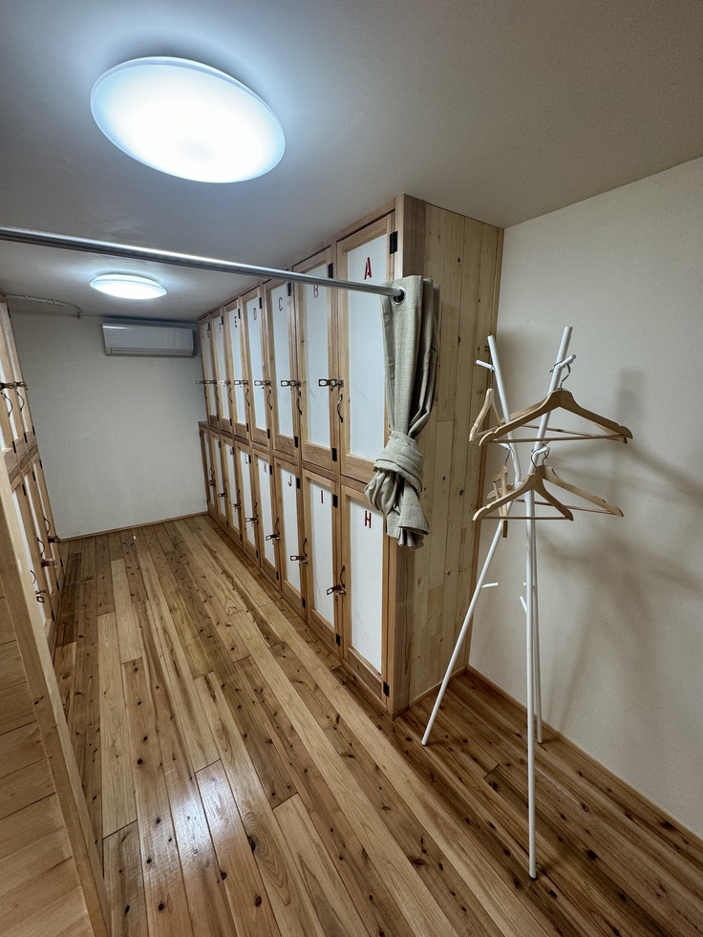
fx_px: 379
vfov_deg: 102.1
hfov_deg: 85.7
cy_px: 468
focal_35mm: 14
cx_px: 352
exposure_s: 1/100
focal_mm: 2.22
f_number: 2.2
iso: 100
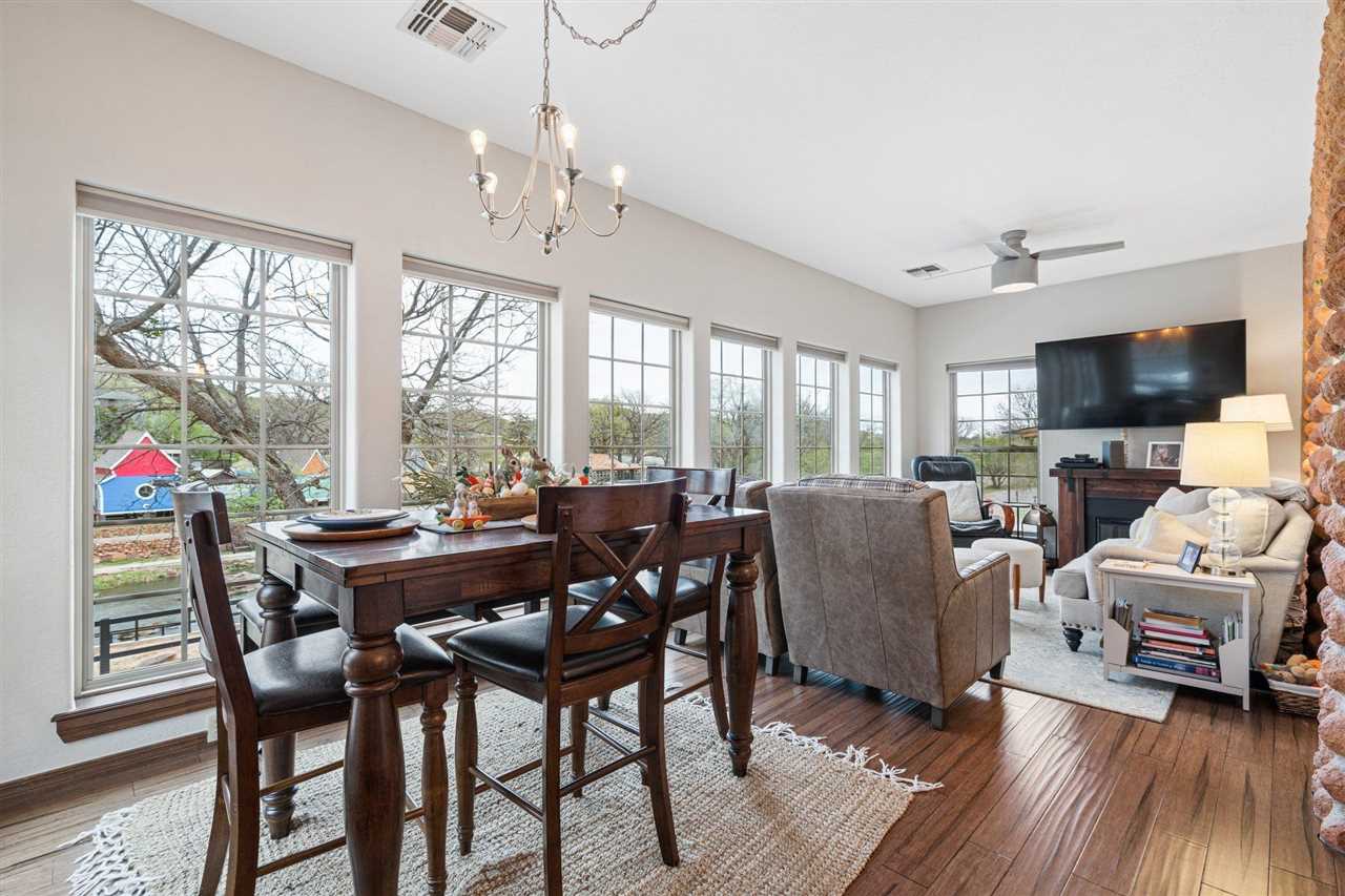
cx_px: 672
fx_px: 598
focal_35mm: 16
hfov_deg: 96.7
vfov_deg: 73.7
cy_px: 448
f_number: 7.1
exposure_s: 1/6
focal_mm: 16
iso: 200
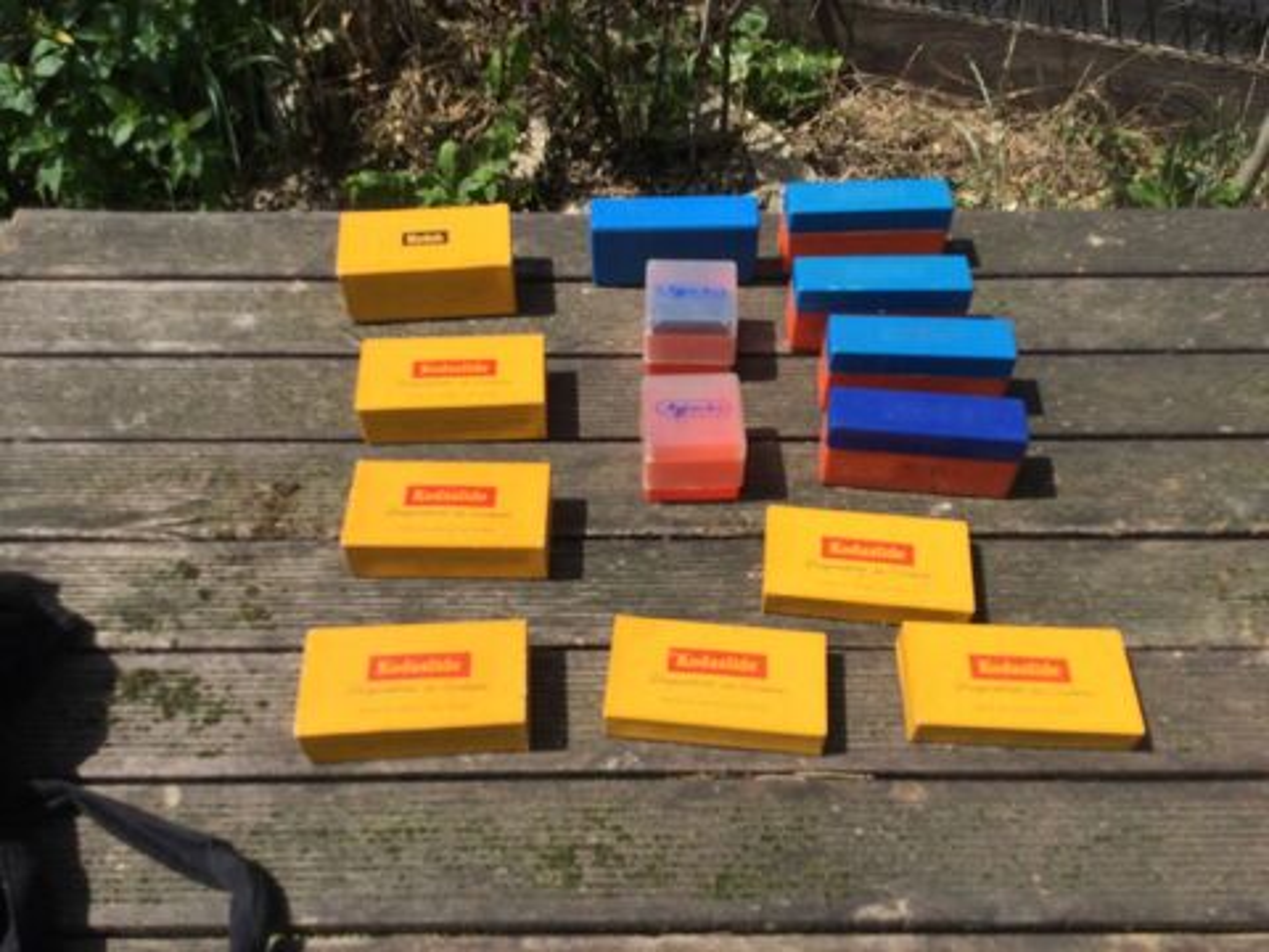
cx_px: 634
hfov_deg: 58.4
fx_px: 1136
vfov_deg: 45.4
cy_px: 476
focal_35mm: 31
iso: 25
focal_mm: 3.3
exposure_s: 1/2092
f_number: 2.4
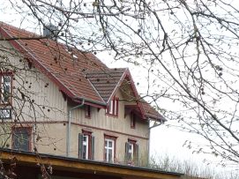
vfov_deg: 9.0
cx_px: 49
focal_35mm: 165
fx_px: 1139
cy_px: 142
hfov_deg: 11.9
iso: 100
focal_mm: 9.5
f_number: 5.2
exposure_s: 1/160
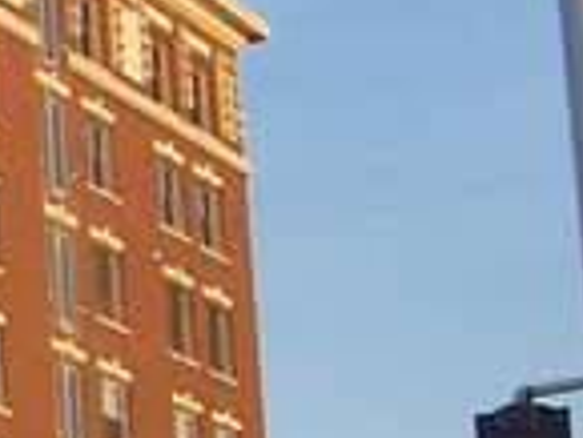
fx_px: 3152
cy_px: 446
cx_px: -631
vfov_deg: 7.9
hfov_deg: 9.7
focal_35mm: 187
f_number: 2.7
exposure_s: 1/350
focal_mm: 5.6
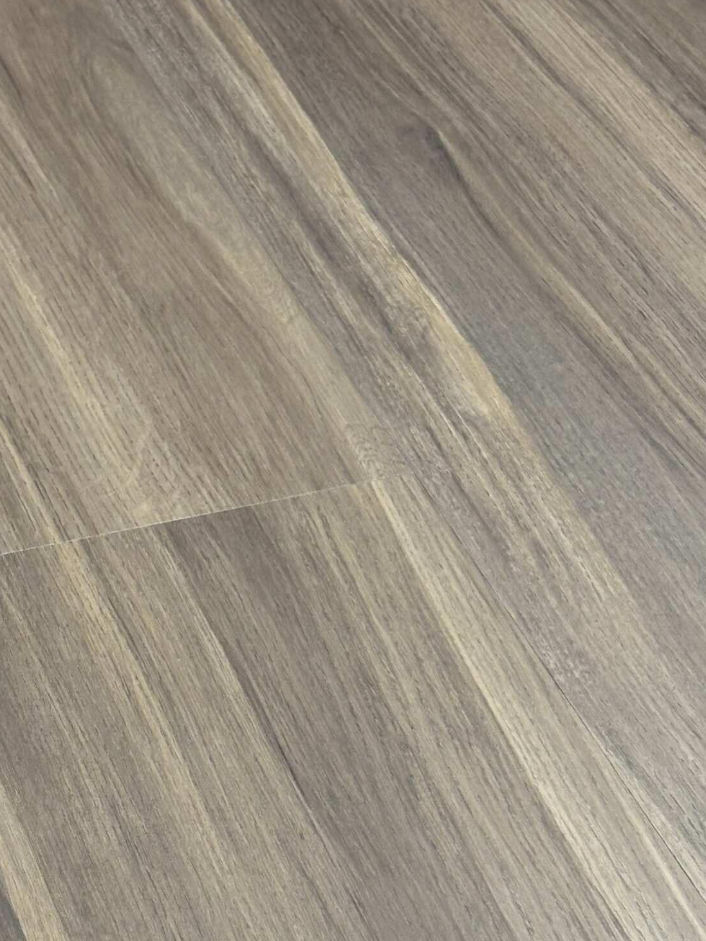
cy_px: 694
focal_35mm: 91
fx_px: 2475
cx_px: 183
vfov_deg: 21.4
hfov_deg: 16.2
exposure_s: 1/50
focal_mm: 5.96
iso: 64
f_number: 1.6
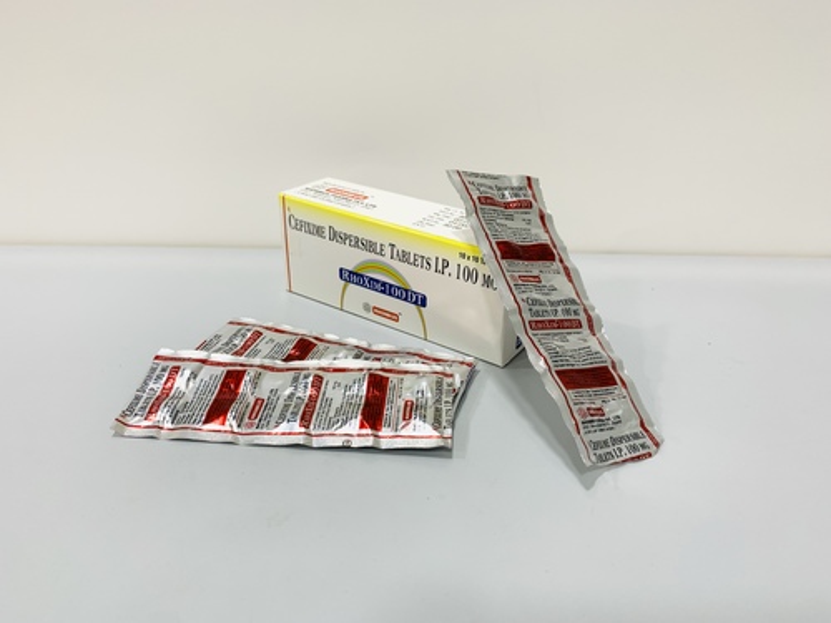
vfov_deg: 53.1
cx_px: 416
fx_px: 624
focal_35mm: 26
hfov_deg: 67.3
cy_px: 312
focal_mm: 4.25
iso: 100
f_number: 1.8
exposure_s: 1/100
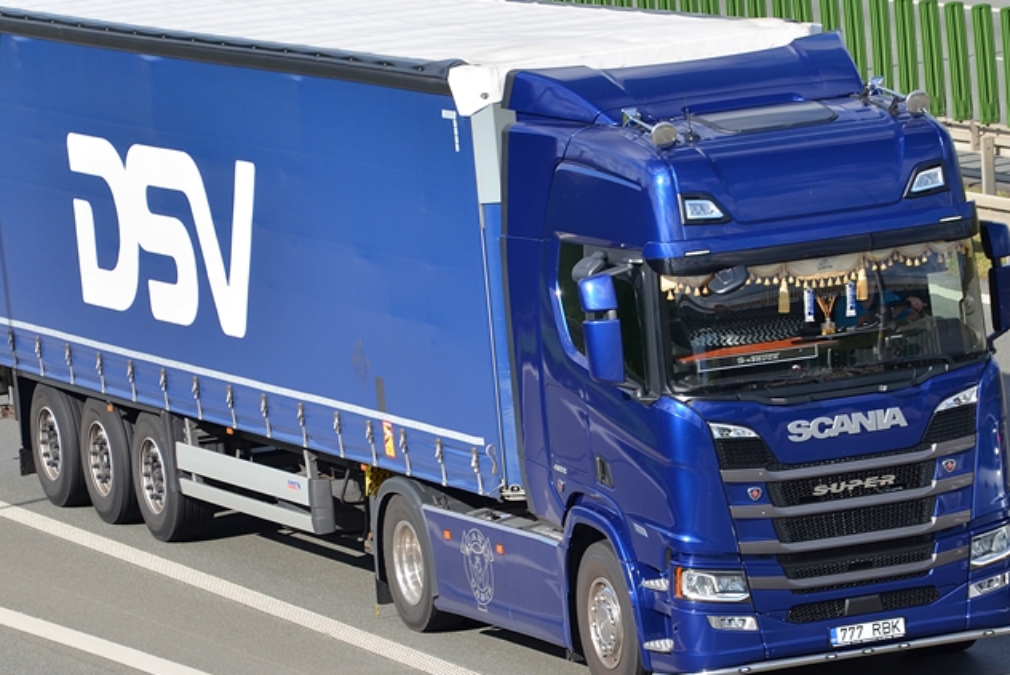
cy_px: 336
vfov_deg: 18.0
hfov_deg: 26.6
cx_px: 473
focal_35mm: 76
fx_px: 2133
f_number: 5.6
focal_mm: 40
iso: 250
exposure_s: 1/1000
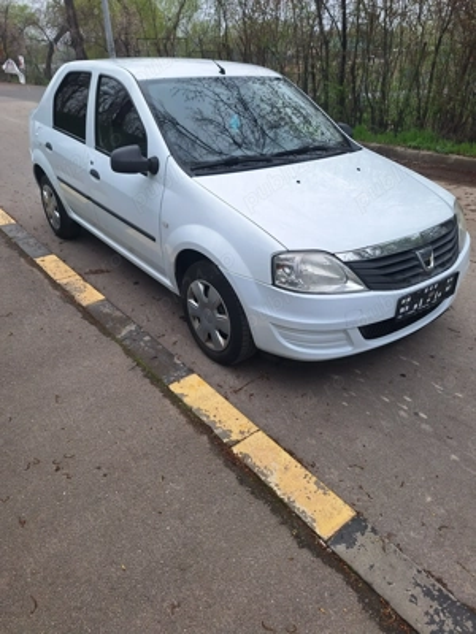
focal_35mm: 23
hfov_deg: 58.9
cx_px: 238
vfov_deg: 73.9
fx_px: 422
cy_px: 317
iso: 40
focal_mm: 5.54
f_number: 1.8
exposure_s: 1/333
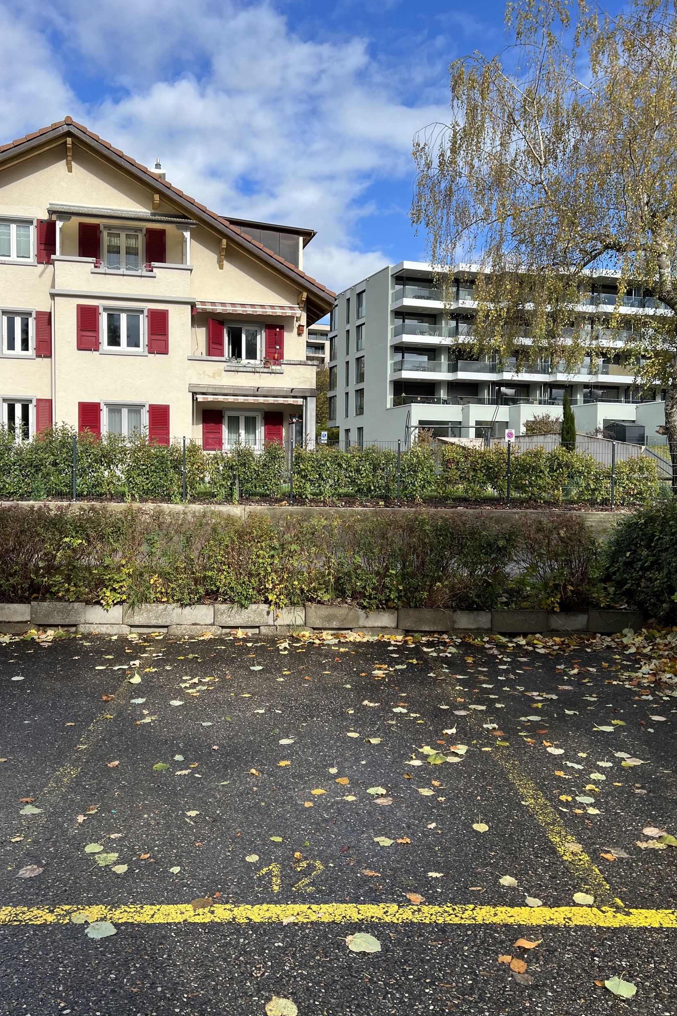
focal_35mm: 28
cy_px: 494
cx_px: 291
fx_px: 790
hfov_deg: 46.3
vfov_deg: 65.5
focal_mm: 5.7
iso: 50
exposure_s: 1/2457
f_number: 1.5
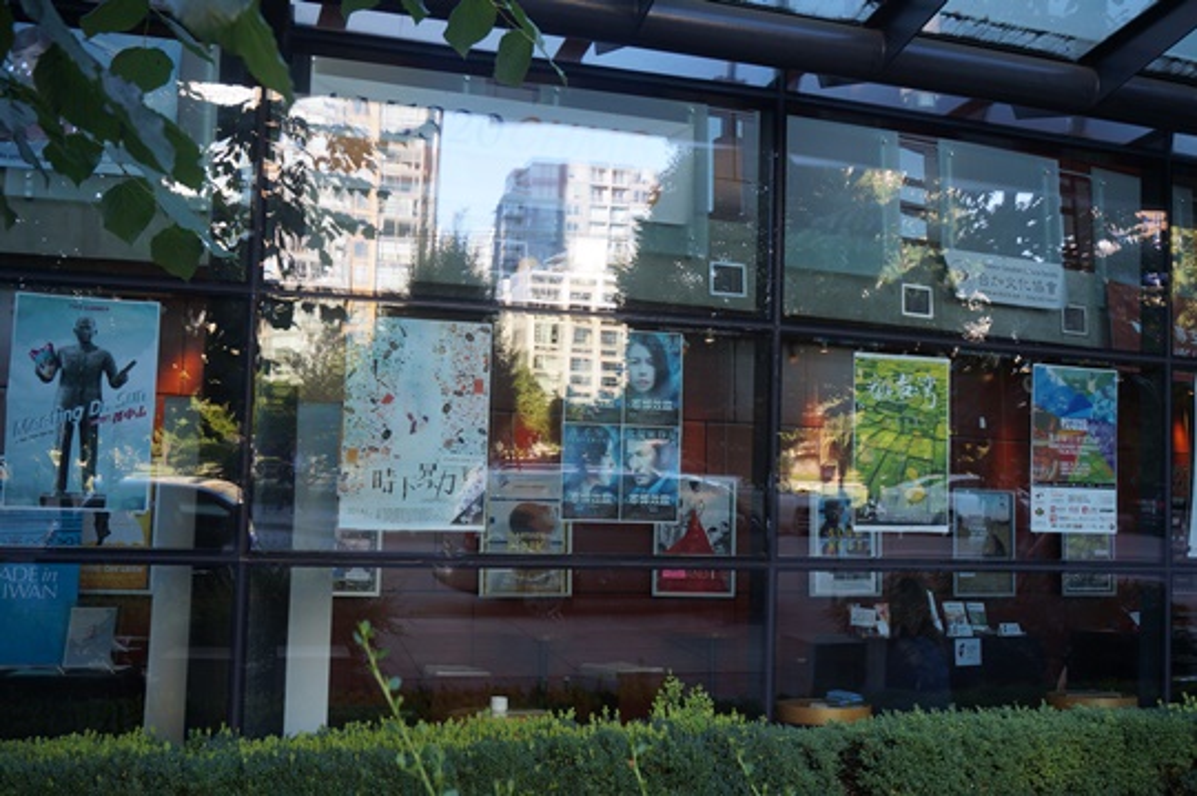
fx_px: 1246
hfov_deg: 51.3
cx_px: 598
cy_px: 398
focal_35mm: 38
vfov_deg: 35.4
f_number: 5.6
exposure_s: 1/100
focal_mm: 25
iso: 200
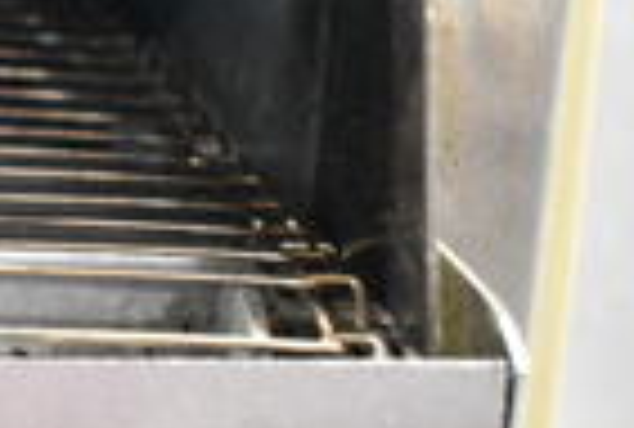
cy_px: 185
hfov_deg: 9.7
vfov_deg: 7.1
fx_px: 3428
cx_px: -724
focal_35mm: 194
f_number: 4.2
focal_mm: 30
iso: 6400
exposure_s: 1/80
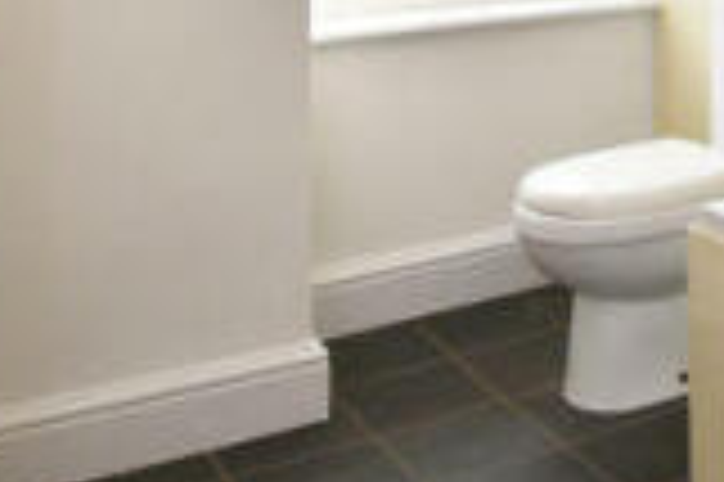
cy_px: -173
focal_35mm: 61
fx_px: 1226
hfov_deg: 28.1
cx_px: 902
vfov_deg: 20.1
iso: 200
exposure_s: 1/100
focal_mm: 10
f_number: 5.6
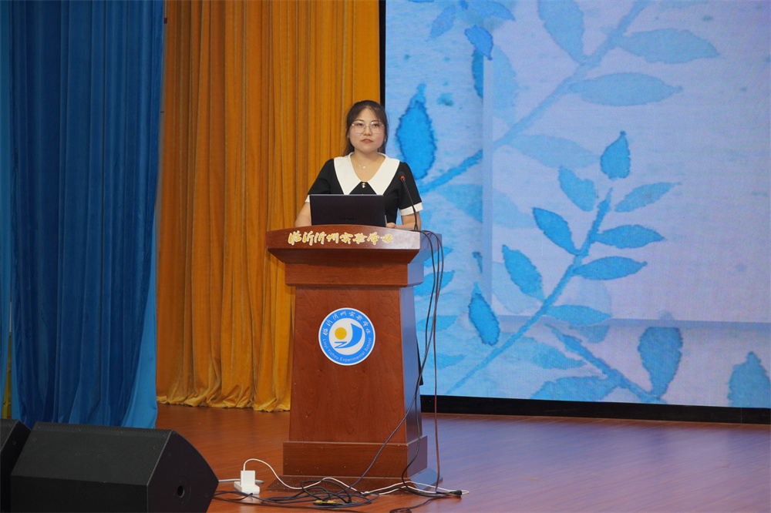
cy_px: 256
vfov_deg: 11.7
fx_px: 2505
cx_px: 386
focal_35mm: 117
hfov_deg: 17.5
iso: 640
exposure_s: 1/160
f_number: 5.6
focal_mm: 78
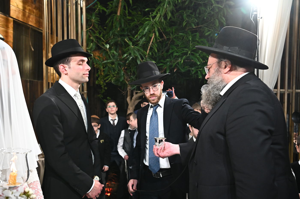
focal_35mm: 36
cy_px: 100
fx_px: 300
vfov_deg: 36.8
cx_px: 150
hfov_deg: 53.2
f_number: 5
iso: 3200
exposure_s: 1/200
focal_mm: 36
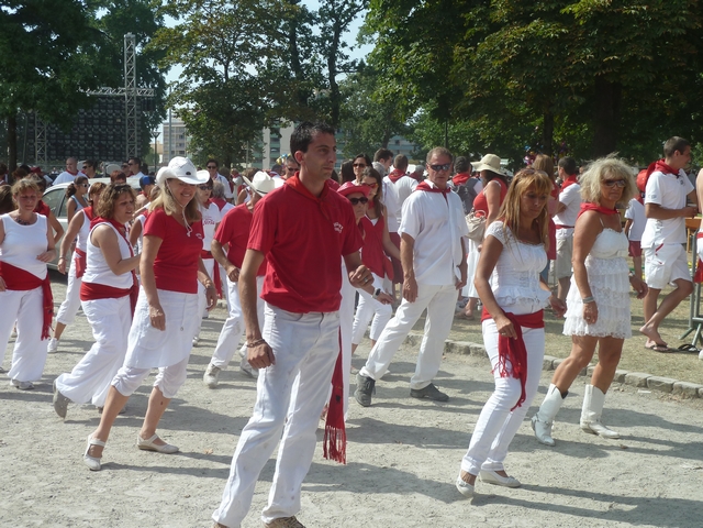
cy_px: 264
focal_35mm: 48
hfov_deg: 39.7
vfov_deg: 30.3
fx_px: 975
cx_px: 352
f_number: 4.5
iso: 80
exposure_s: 1/400
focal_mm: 7.9
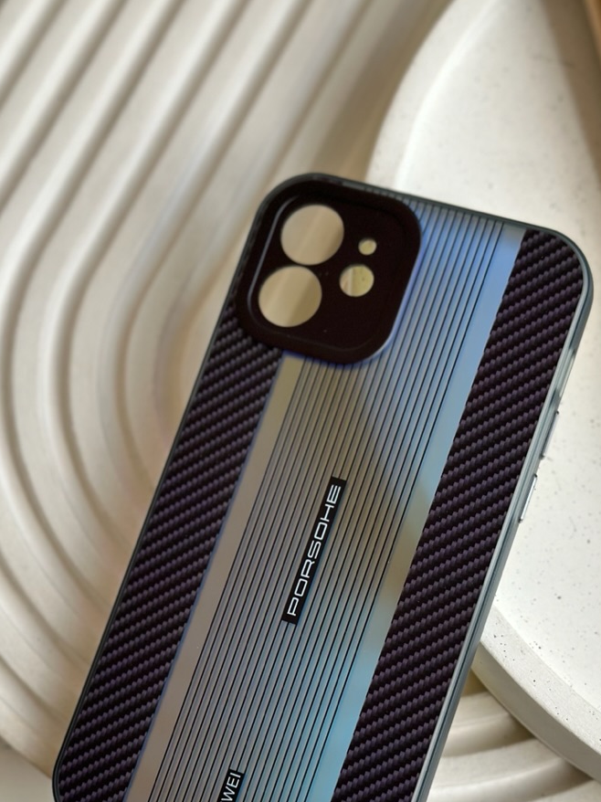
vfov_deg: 27.5
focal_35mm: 70
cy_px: 568
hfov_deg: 21.0
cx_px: 292
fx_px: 1621
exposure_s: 1/379
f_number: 1.78
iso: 80
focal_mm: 6.86
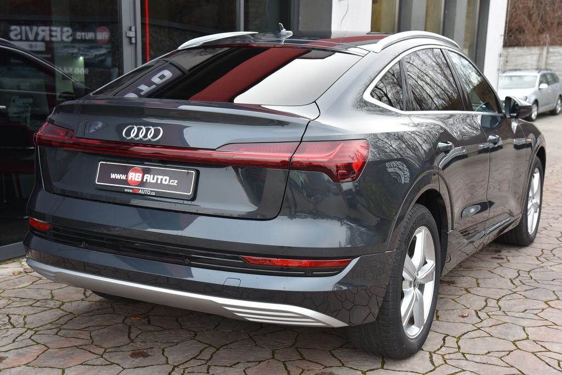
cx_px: 281
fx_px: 750
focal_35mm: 48
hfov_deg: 41.1
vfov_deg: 28.1
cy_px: 188
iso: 500
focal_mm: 48
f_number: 5
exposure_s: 1/100
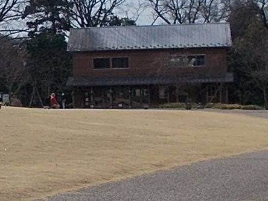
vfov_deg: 11.1
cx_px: -119
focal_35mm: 133
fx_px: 1030
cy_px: 81
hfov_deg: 14.0
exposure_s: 1/320
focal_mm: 4.6
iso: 80
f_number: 8
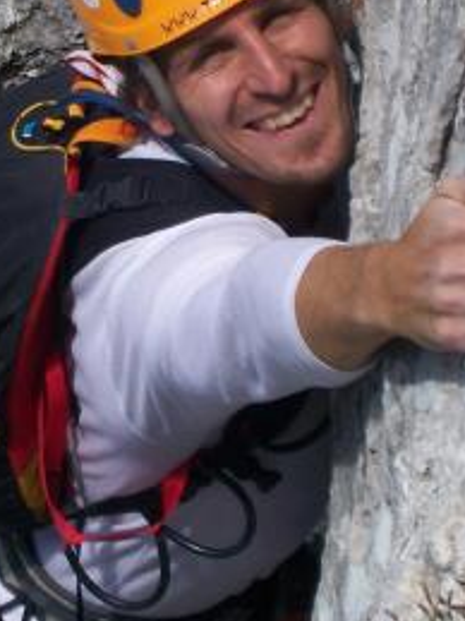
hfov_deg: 5.6
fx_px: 4786
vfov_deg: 7.4
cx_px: 123
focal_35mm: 267
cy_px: 180
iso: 80
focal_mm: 18.1
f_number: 4.8
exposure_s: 1/640
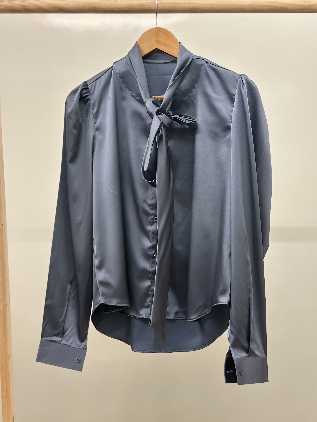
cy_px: 211
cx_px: 158
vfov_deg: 39.7
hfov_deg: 30.3
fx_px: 586
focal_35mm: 48
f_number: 1.78
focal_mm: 6.86
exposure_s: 1/50
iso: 160
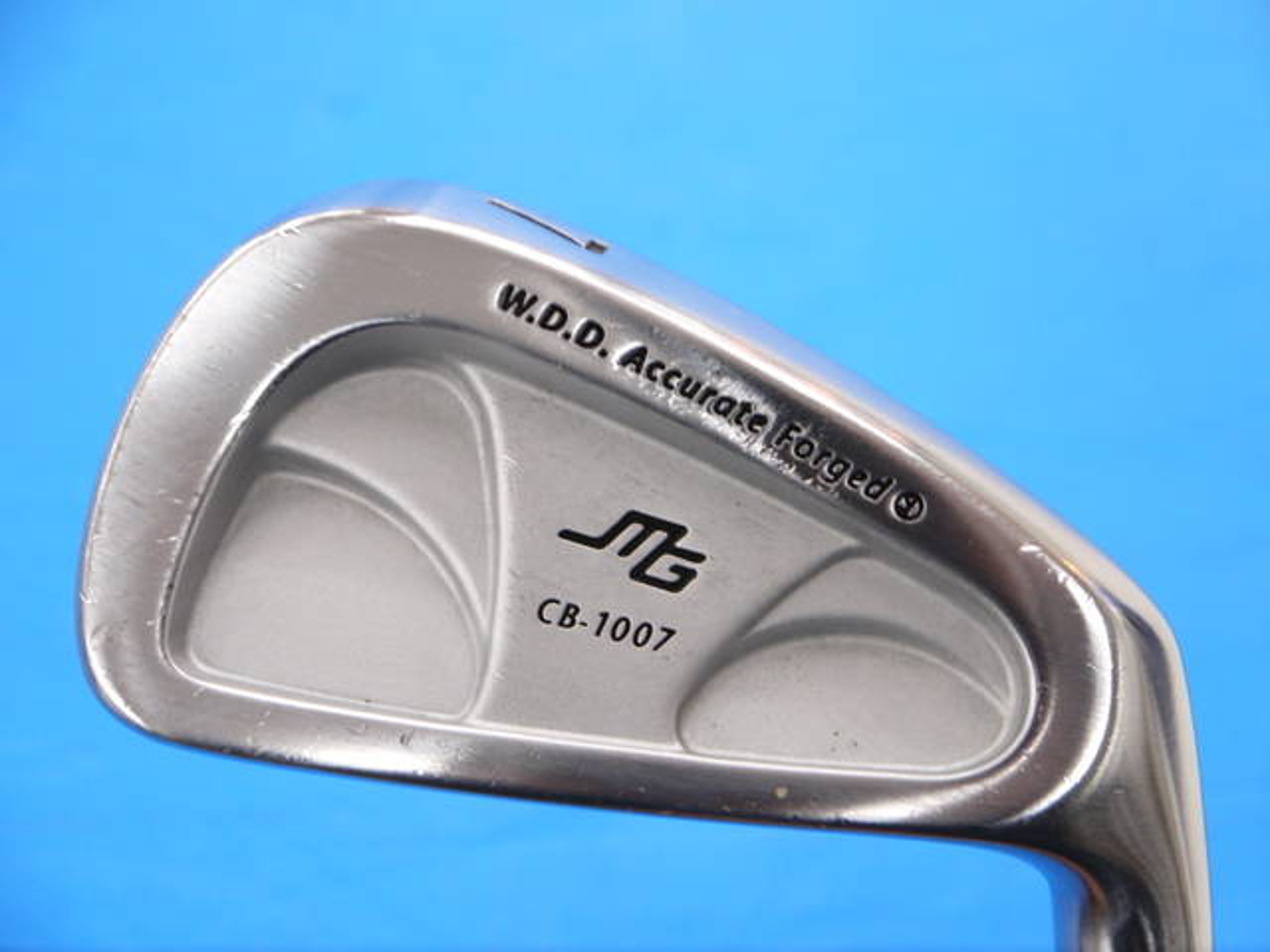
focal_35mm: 84
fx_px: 3082
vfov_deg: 17.6
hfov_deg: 23.3
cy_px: 476
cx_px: 635
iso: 800
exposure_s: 1/80
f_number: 5.6
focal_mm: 42
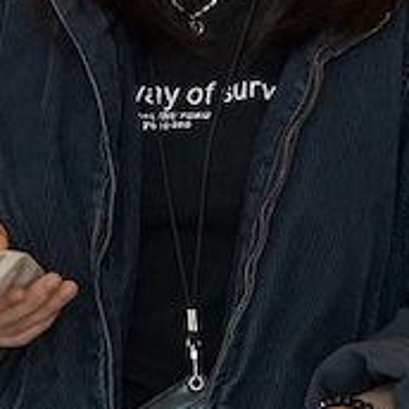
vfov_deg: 5.3
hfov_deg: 5.4
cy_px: -101
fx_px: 4371
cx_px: 133
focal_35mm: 327
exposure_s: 1/160
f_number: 4.5
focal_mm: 55
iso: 2000
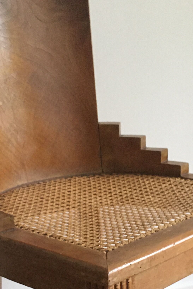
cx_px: 78
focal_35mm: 74
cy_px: 269
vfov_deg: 26.3
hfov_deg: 18.4
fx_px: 595
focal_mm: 4.15
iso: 200
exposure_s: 1/20
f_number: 2.2
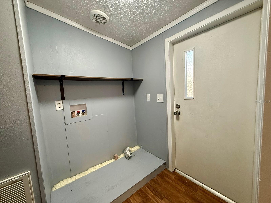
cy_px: 102
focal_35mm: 14
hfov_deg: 102.1
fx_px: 110
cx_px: 136
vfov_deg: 85.7
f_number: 2.2
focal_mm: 2.22
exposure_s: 1/120
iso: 320
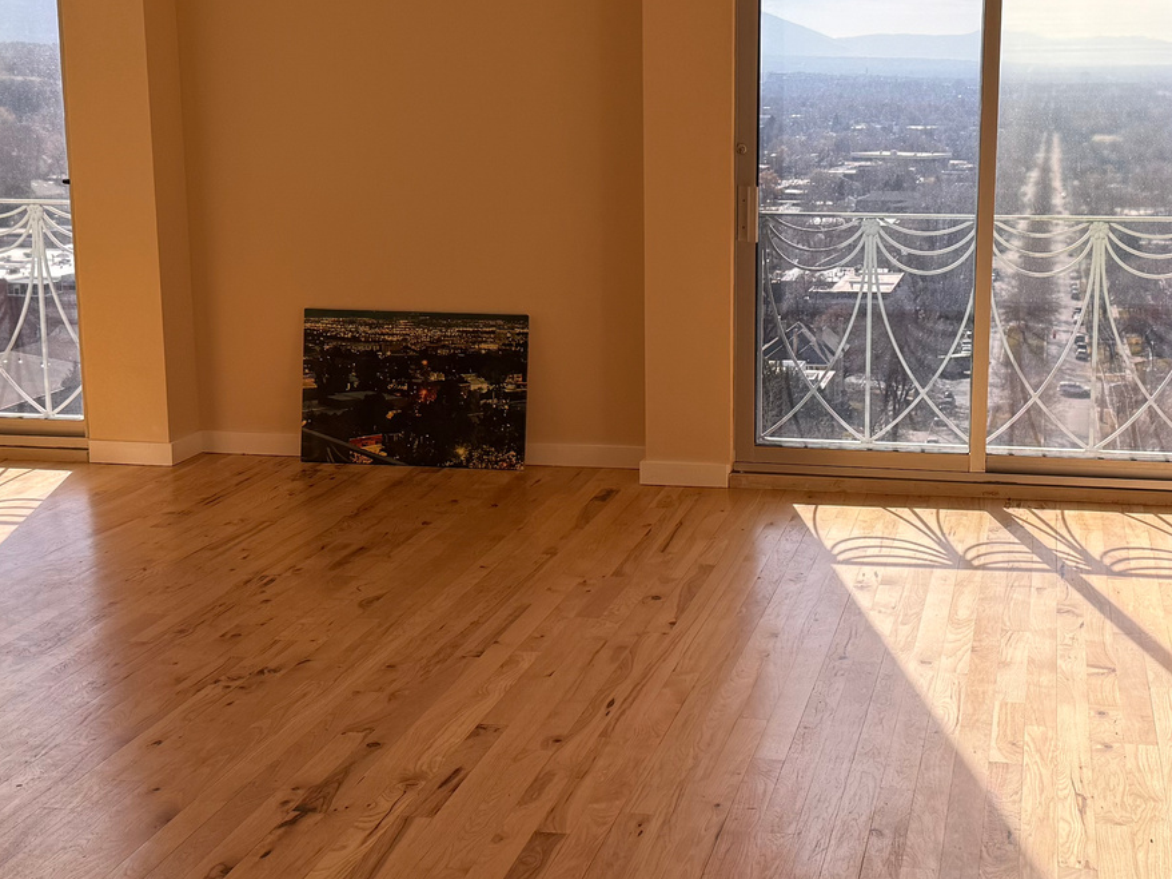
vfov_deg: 26.1
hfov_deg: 34.2
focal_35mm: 56
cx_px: 723
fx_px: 1895
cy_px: 402
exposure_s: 1/1250
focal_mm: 6.76
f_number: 1.78
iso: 80
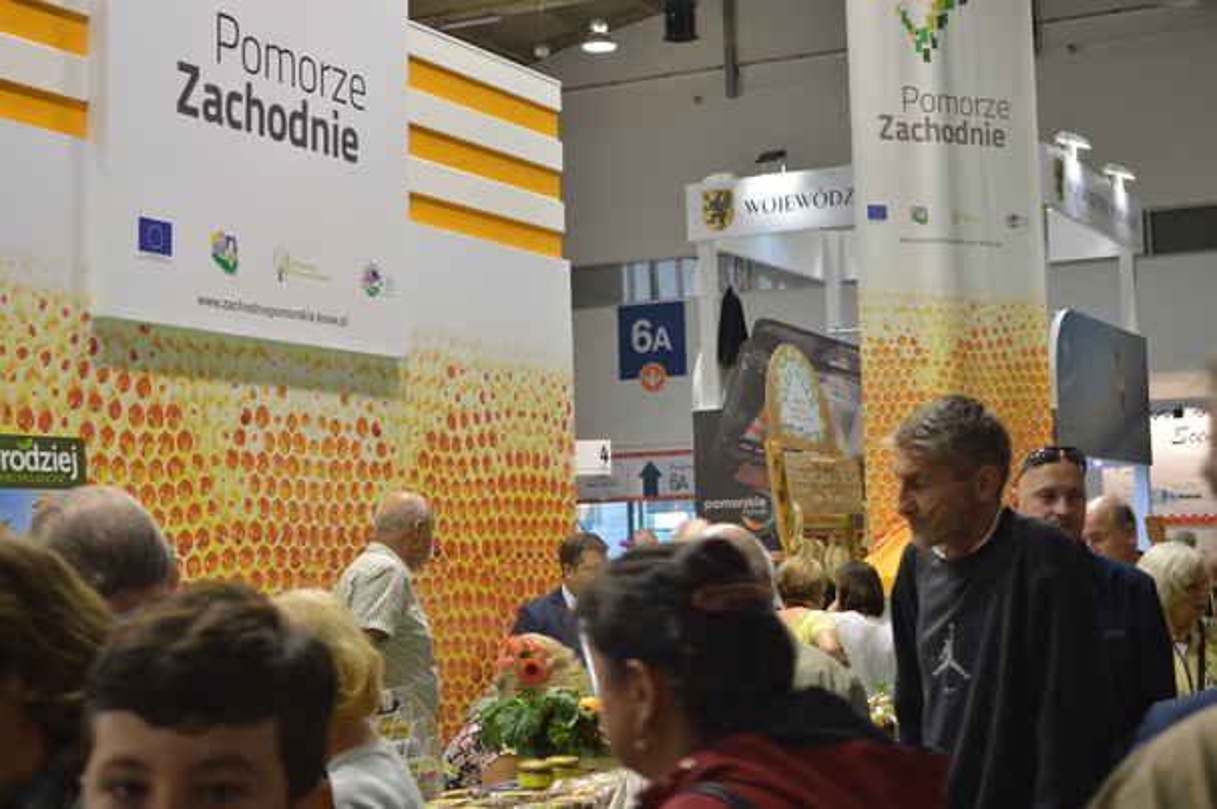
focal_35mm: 60
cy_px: 404
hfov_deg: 33.4
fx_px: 2027
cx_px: 608
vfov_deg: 22.6
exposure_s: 1/50
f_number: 5.3
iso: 400
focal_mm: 40
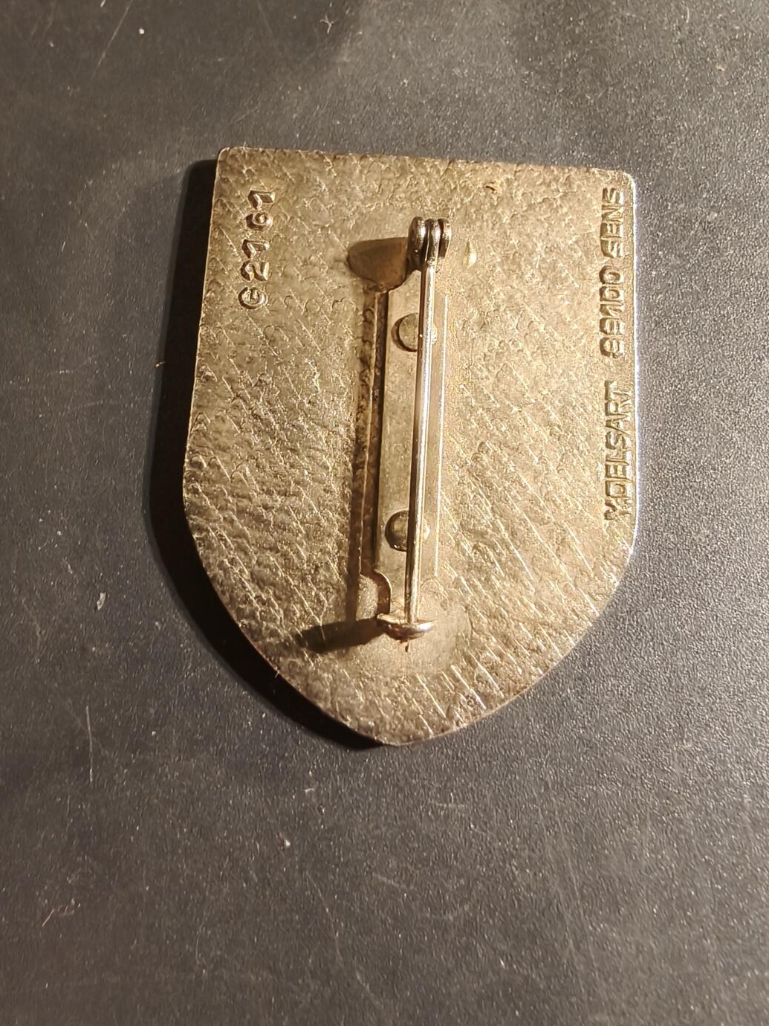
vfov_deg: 59.7
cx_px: 441
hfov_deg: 46.7
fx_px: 889
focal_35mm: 30
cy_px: 581
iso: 320
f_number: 2
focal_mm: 2.32
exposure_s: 1/50
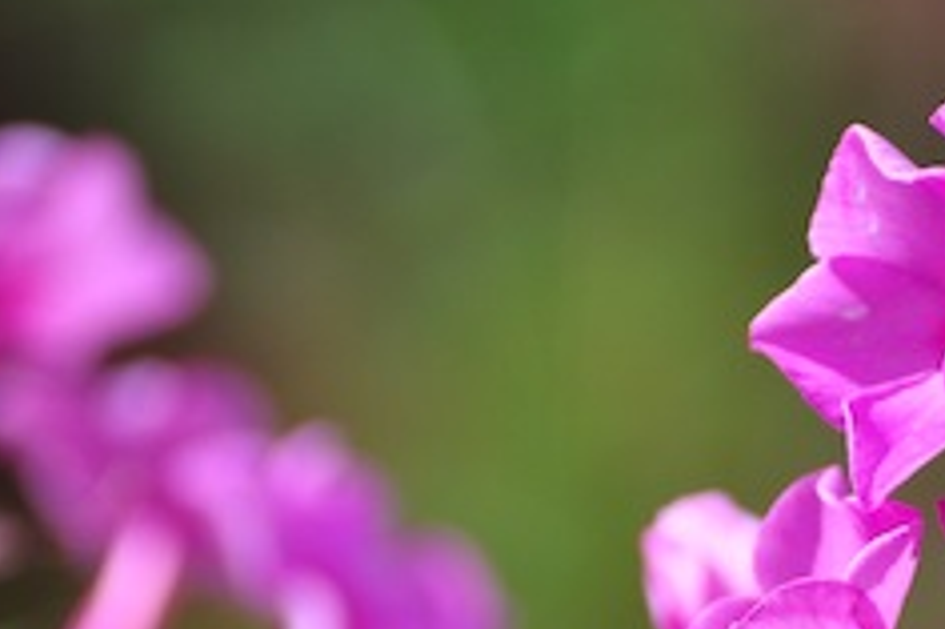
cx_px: 807
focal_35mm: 529
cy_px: 663
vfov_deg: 2.6
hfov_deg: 3.9
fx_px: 13876
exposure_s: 1/640
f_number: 6.3
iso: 200
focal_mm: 150
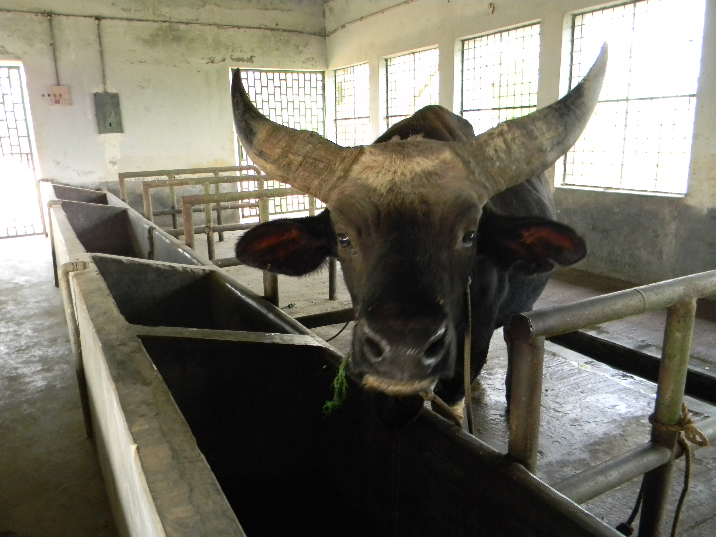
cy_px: 268
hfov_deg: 63.4
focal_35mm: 28
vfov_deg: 49.7
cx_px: 358
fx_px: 579
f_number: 3.5
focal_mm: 5
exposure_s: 1/34.1
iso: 400
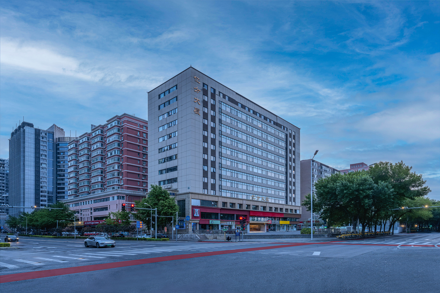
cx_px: 220
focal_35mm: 18
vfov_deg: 67.4
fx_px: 220
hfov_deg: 90.0
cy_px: 146
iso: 200
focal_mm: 18
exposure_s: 1/60
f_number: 5
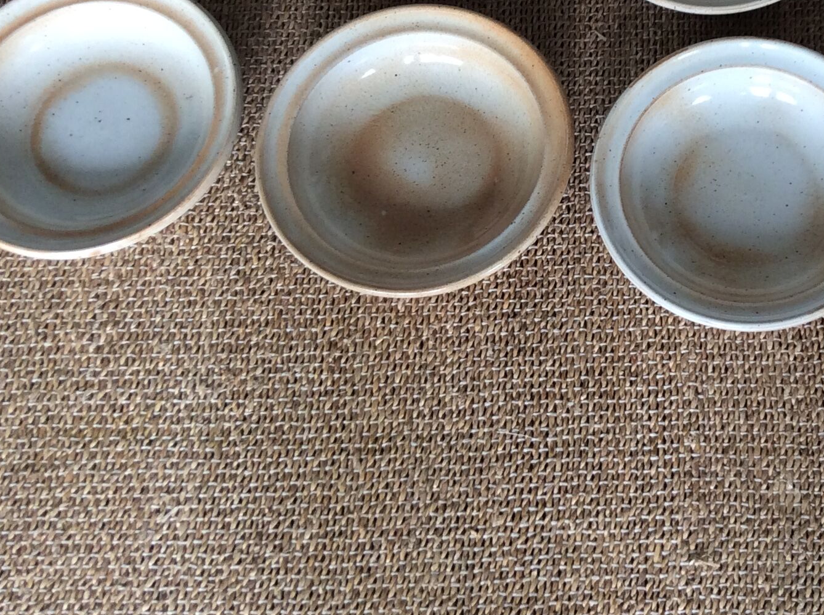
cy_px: 129
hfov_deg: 30.5
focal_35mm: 62
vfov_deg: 23.3
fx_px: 1473
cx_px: 655
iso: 40
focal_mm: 3.3
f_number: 2.4
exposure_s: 1/40
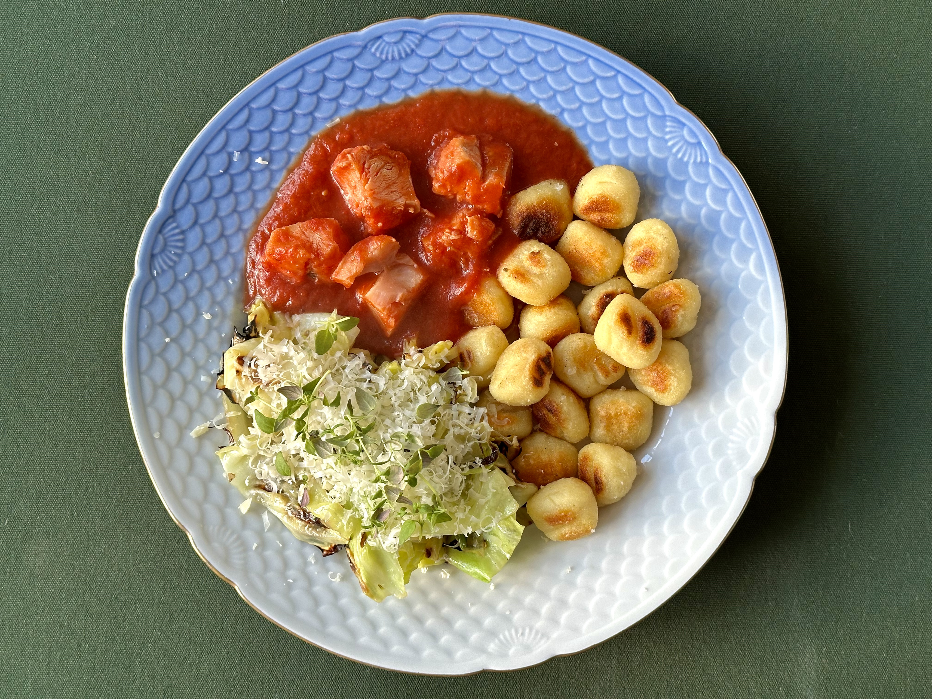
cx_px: 466
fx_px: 1292
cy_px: 350
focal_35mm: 48
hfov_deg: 39.7
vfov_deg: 30.3
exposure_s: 1/121
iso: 80
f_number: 1.78
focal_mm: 6.86
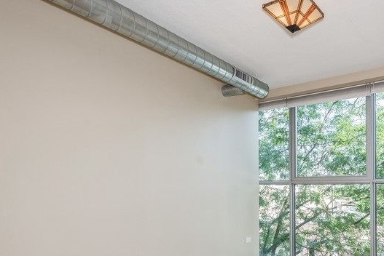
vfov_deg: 43.4
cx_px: 260
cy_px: 196
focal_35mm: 29
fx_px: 309
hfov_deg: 61.9
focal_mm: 17
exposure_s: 1/80
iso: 400
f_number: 8
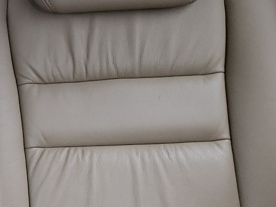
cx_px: -126
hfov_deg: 20.7
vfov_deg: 18.0
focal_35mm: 82
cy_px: 87
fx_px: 654
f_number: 1.5
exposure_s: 1/120
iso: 54
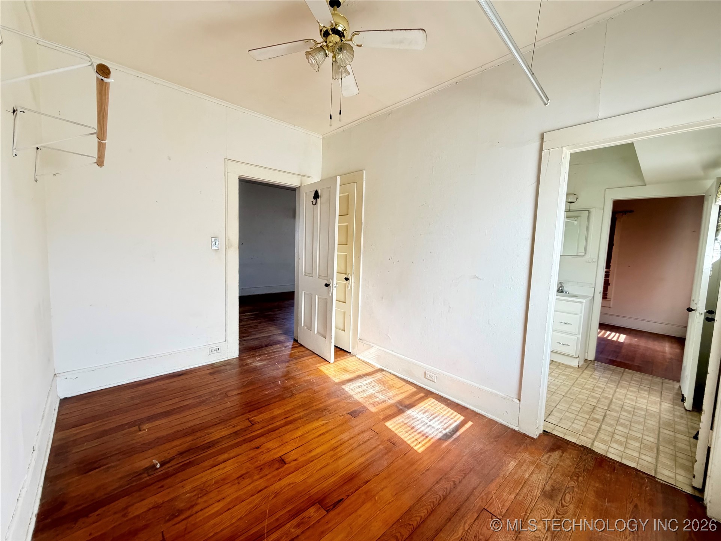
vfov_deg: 85.7
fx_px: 292
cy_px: 270
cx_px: 360
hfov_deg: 102.1
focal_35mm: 14
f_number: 2.2
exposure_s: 1/60
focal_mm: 2.22
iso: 500
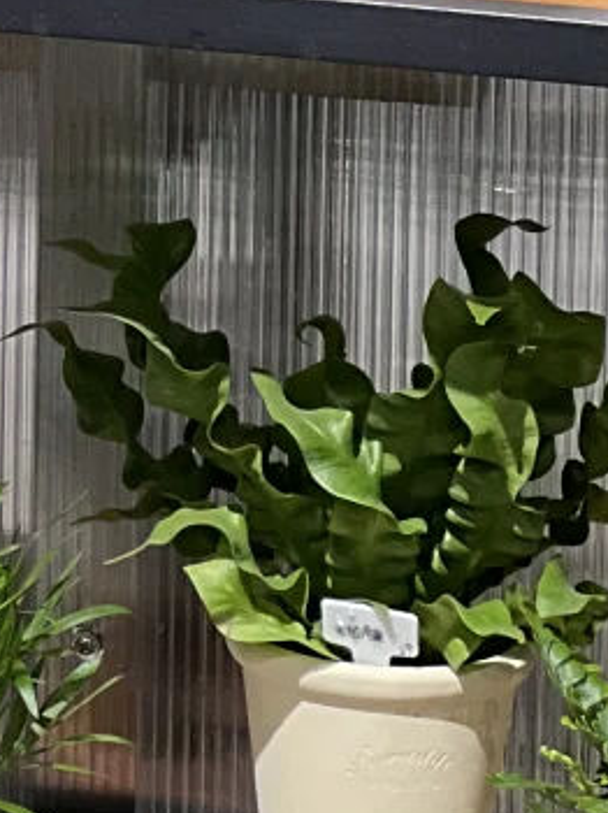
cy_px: -548
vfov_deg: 6.2
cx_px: -620
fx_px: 7433
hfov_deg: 4.6
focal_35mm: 317
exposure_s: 1/33
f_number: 2.8
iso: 200
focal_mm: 9
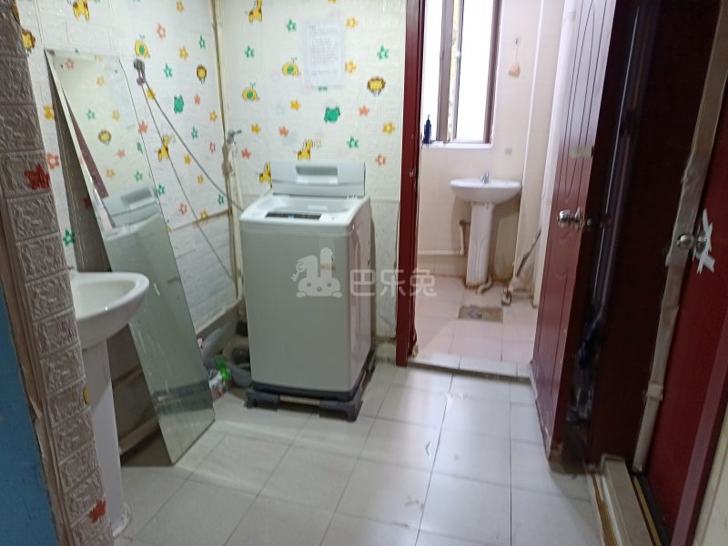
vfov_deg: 56.8
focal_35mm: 24
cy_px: 273
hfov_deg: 71.6
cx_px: 364
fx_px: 505
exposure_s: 1/24
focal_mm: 5.25
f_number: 1.75
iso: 990
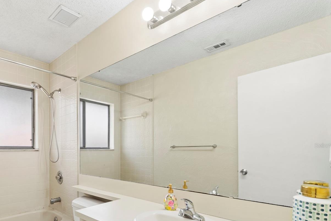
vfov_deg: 60.6
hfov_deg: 81.9
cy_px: 145
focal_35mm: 20
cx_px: 119
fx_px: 184
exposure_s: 1/3
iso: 100
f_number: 9
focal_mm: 10
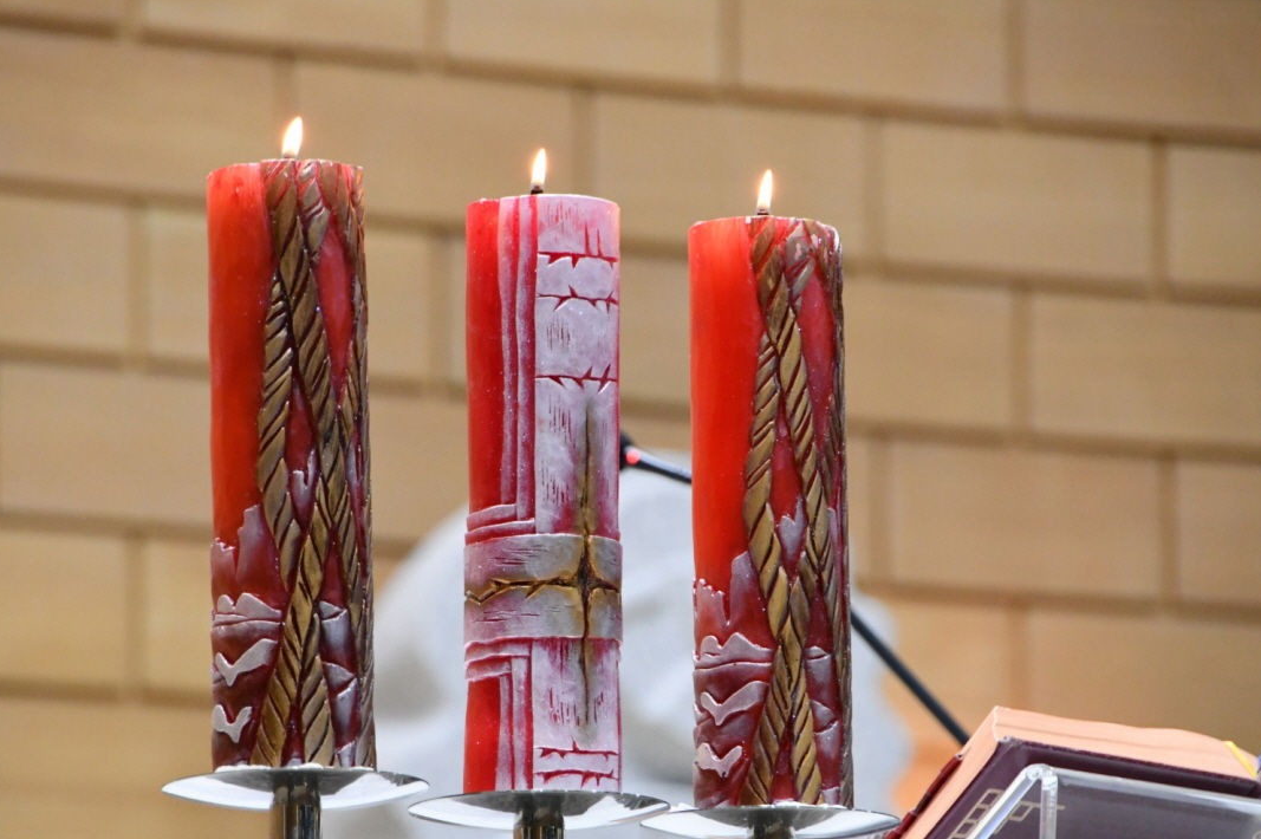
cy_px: 469
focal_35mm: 371
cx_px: 587
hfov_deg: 5.6
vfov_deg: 3.7
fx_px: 12987
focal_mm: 220
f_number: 6.3
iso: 3200
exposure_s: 1/125
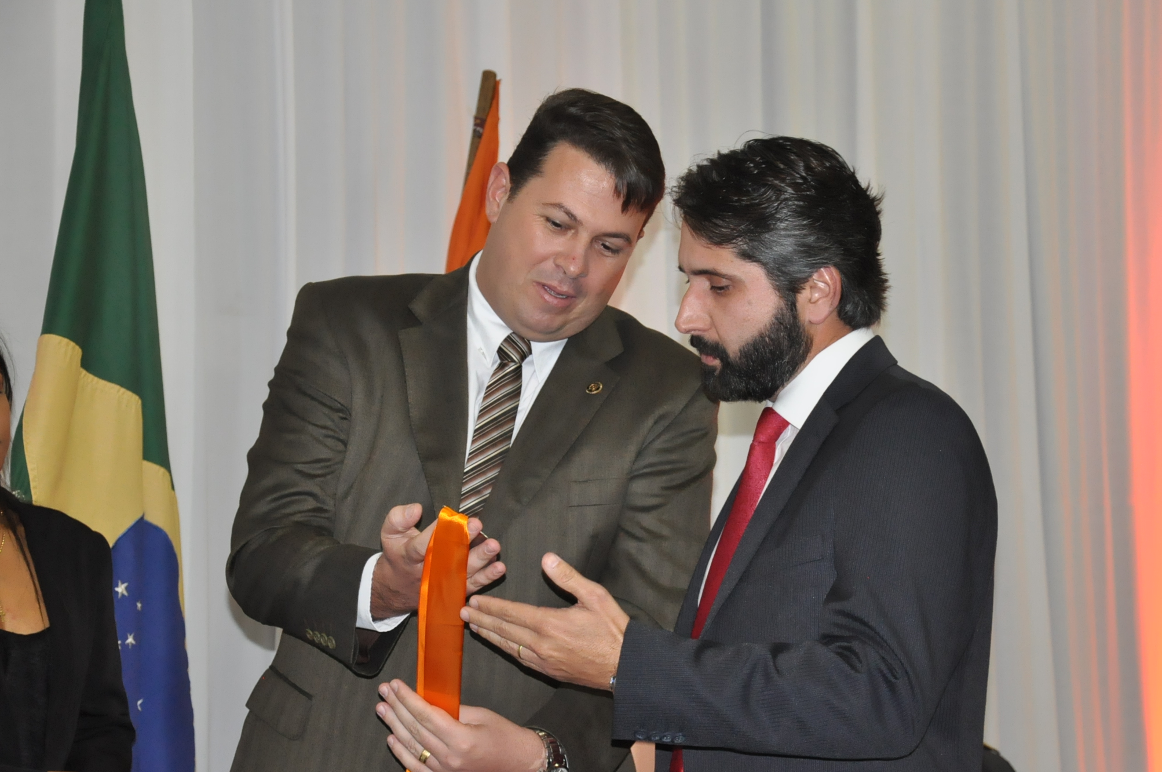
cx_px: 617
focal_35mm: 93
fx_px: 2998
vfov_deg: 14.7
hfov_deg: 21.9
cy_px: 391
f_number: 5
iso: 2000
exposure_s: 1/60
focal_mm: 58
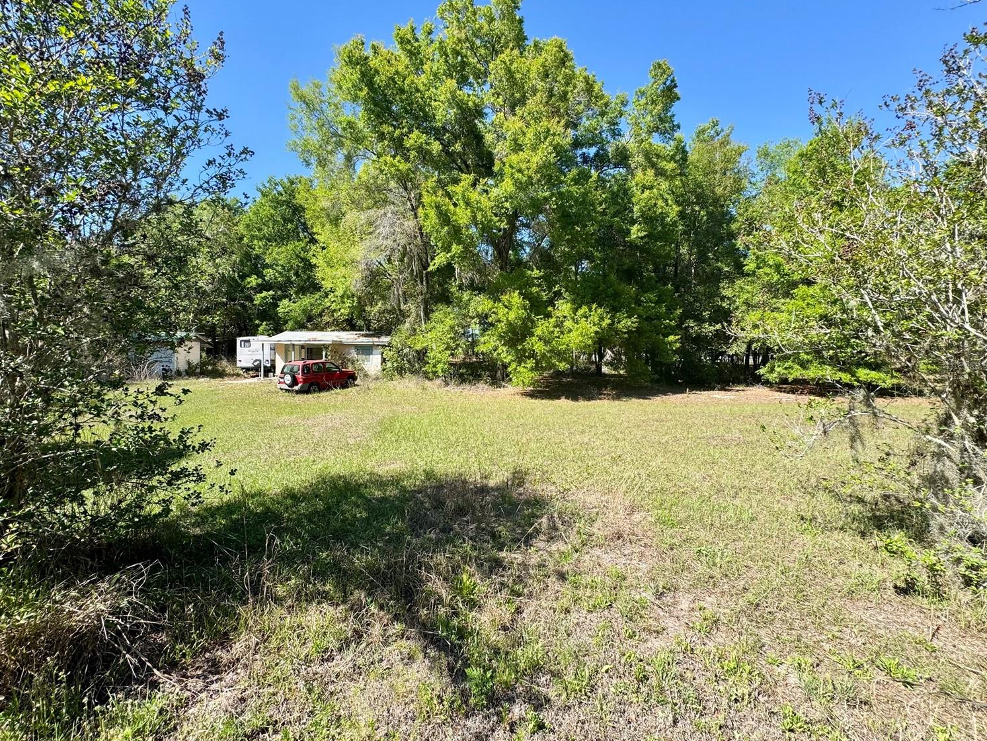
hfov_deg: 98.1
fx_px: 428
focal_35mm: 15
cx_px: 480
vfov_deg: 81.7
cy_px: 364
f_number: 2.2
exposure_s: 1/720
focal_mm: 2.22
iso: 50
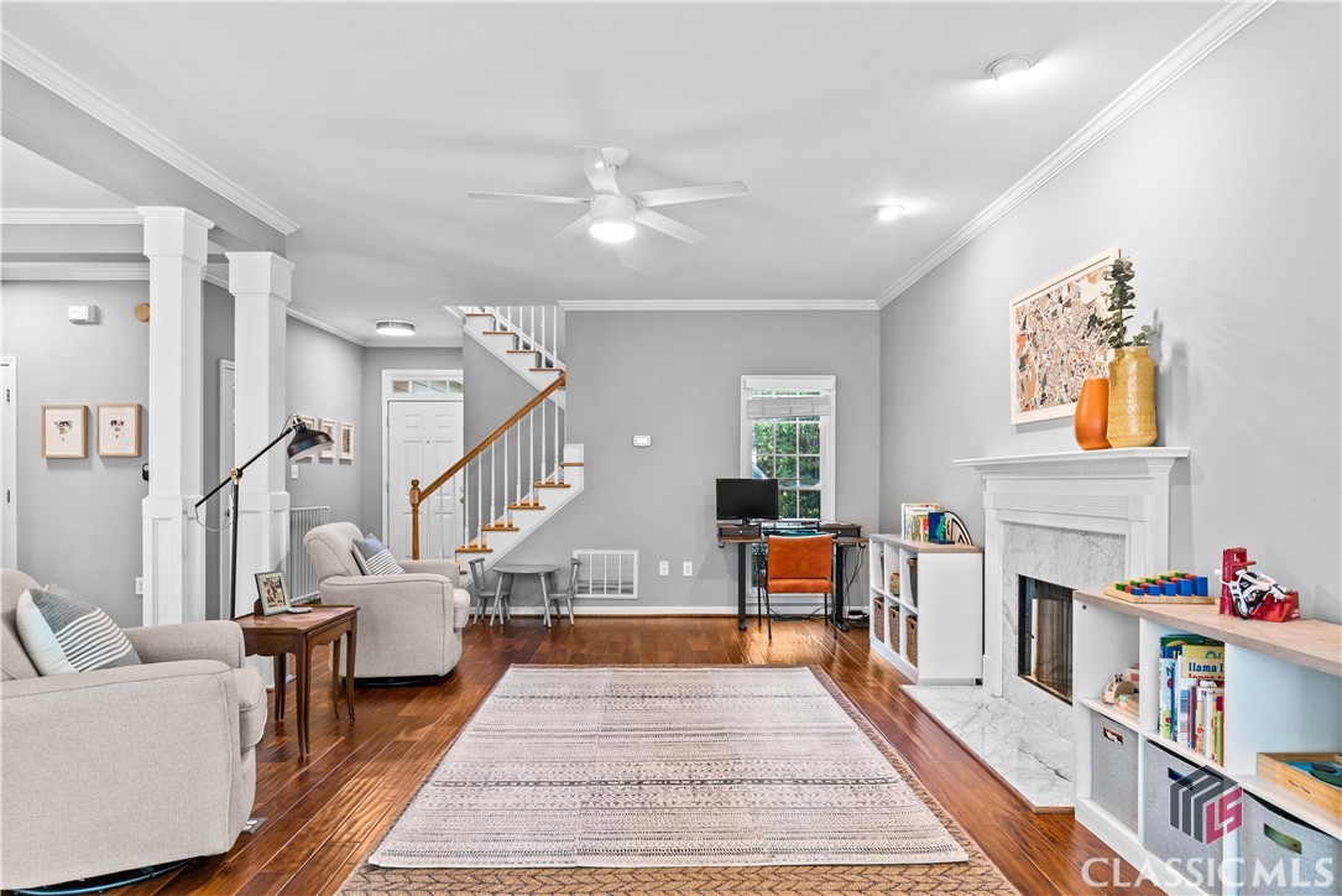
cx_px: 671
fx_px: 746
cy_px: 448
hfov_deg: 84.0
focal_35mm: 20
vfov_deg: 62.0
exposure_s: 1.3
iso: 200
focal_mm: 20
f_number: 8
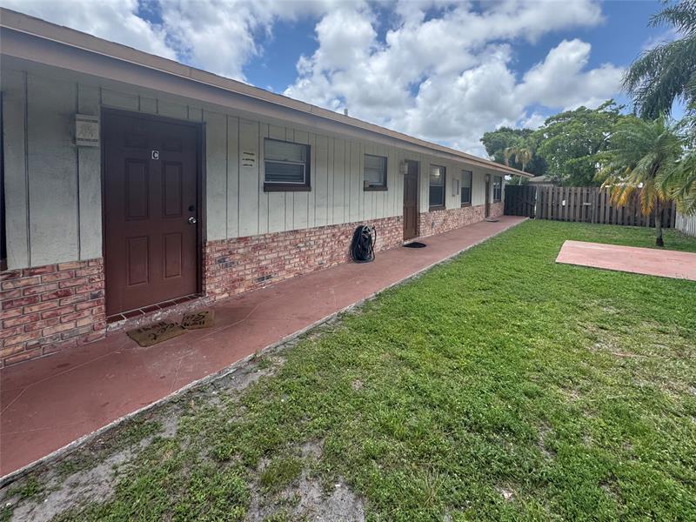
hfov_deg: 102.1
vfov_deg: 85.7
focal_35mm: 14
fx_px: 281
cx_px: 348
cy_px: 261
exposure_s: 1/1110
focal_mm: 2.22
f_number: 2.2
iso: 40
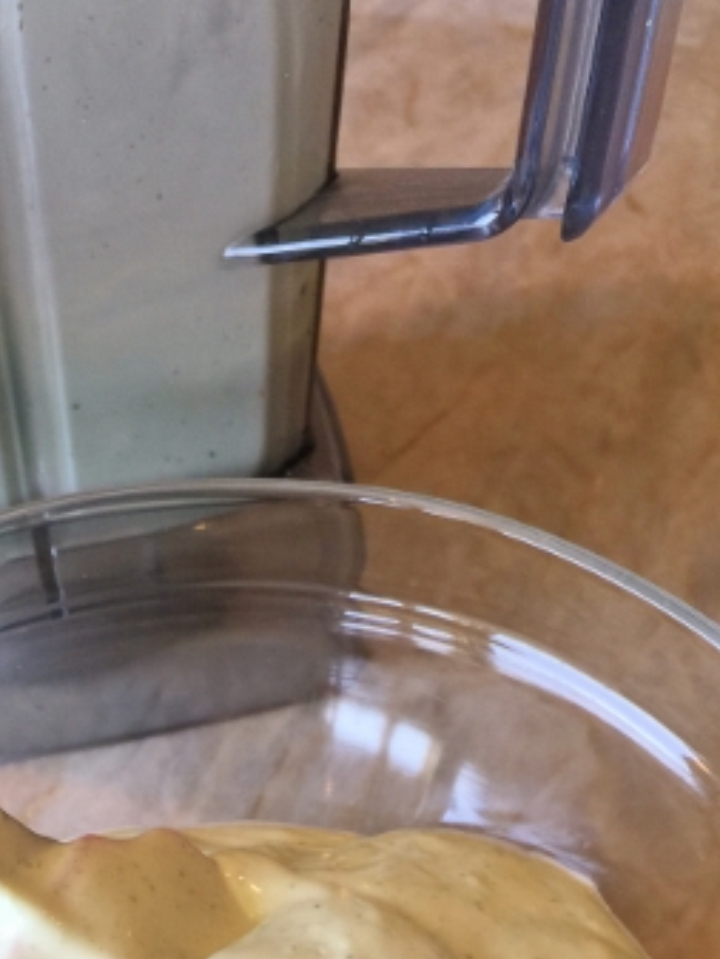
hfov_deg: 26.4
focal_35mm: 55
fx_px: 1524
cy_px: 874
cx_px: 225
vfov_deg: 33.0
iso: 32
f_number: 2.2
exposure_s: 1/30
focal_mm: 4.15
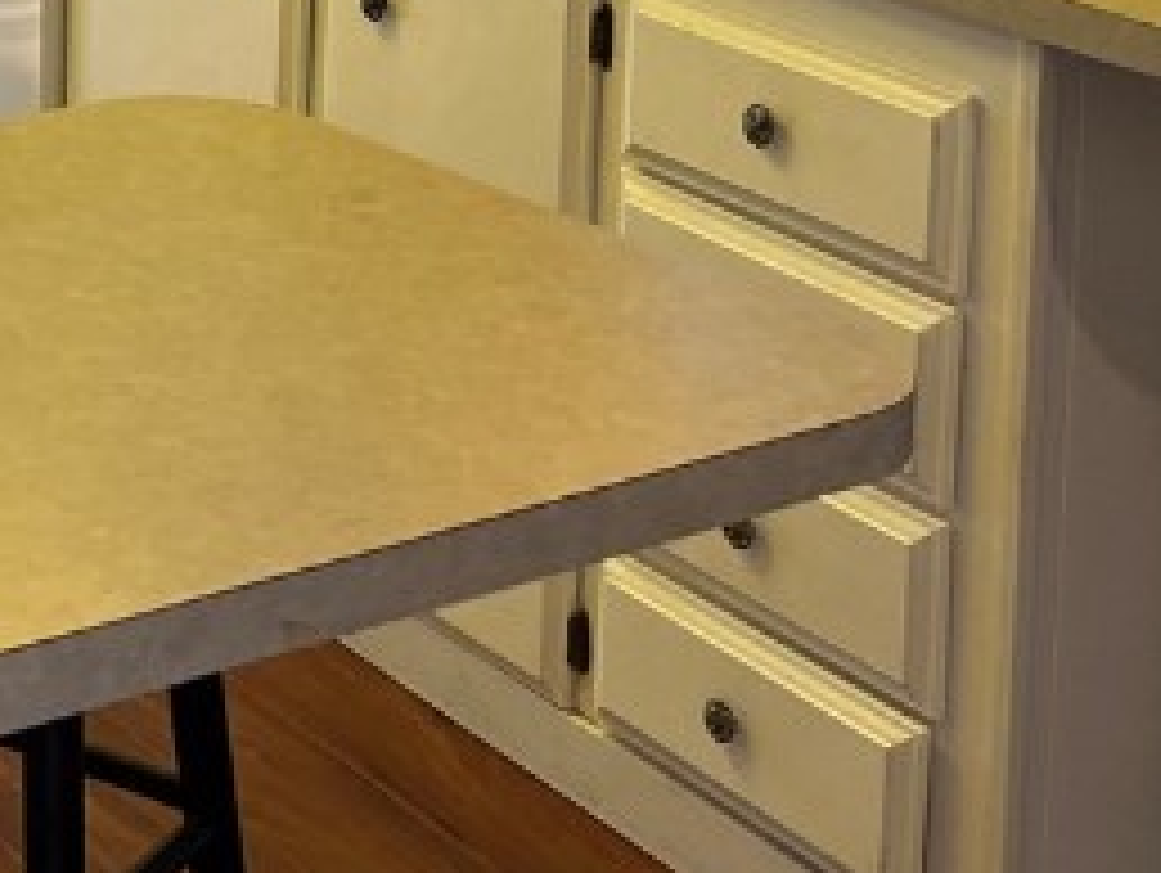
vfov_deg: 13.4
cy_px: -495
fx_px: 3458
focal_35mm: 103
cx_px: -585
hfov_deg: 17.2
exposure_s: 1/120
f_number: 1.6
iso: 80
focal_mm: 5.1
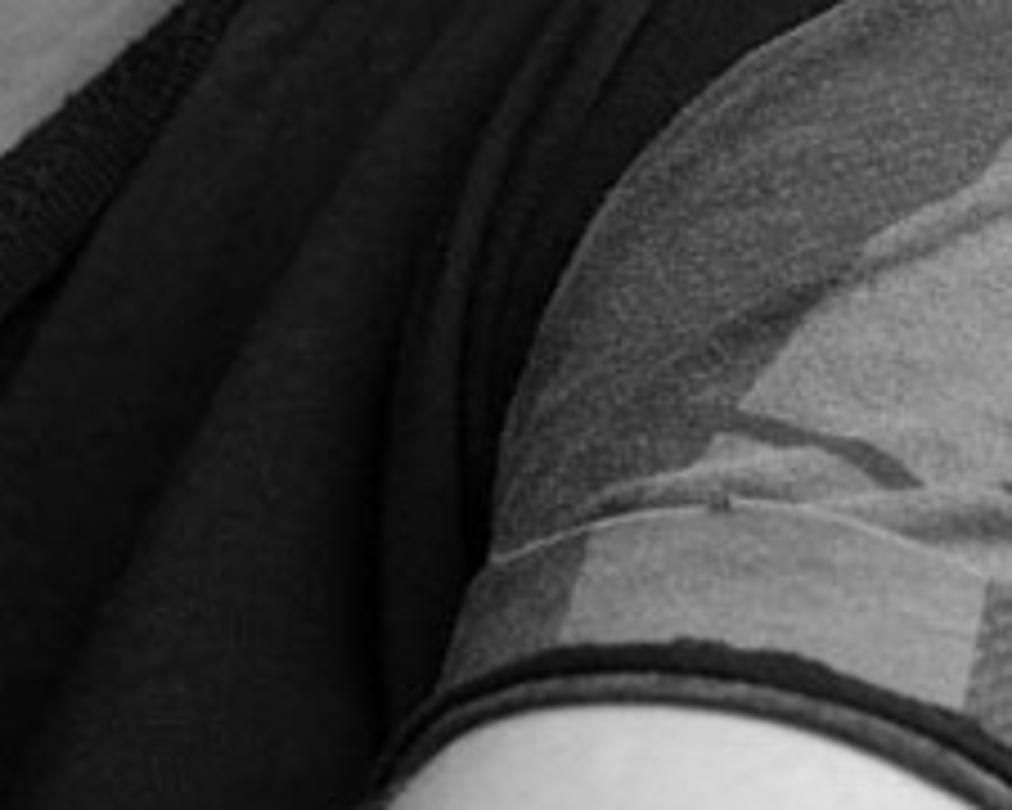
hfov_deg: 4.3
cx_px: -475
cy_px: -1008
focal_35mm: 448
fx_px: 13418
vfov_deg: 3.4
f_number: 9
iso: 100
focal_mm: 105
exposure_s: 1/160
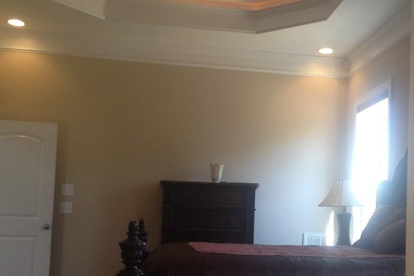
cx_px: 274
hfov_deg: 36.5
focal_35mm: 54
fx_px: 621
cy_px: 189
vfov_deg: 24.9
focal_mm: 4.28
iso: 64
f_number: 2.4
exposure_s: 1/40
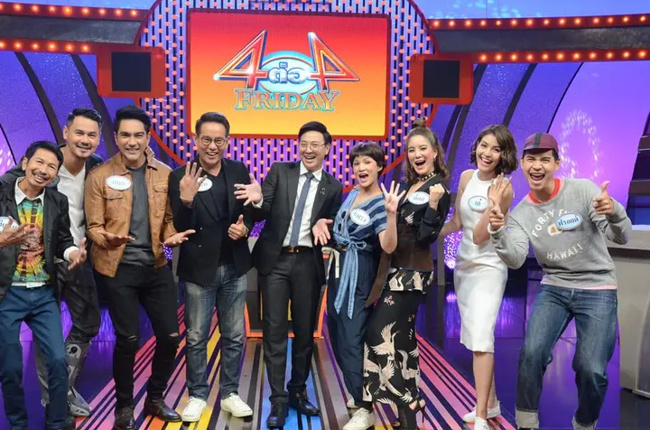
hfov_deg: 49.6
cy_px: 222
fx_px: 702
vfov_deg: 34.0
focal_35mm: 39
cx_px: 305
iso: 3200
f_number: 10
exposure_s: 1/160
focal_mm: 24
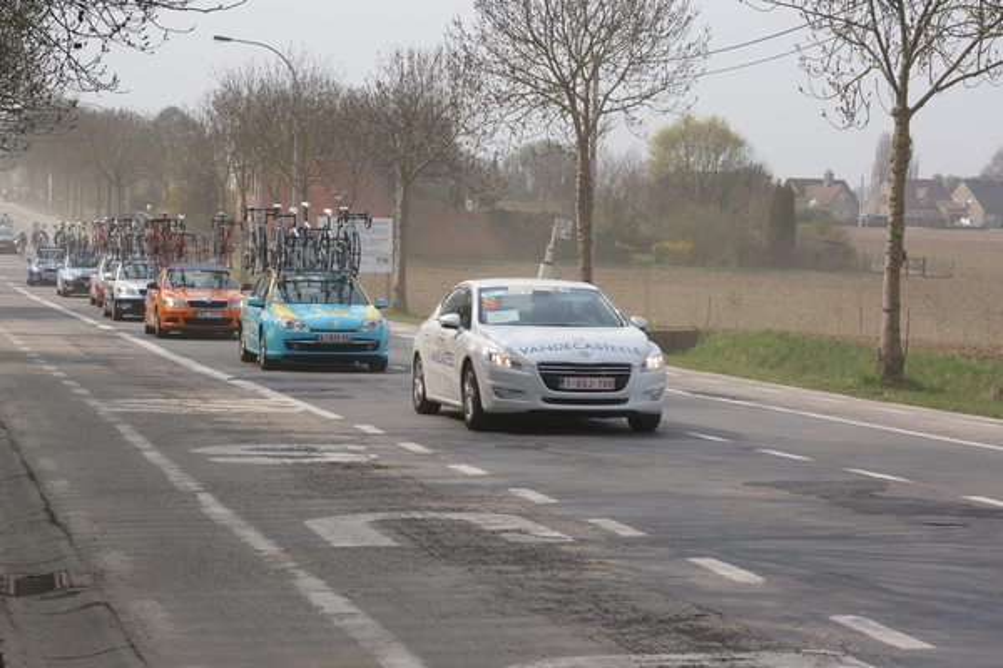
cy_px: 334
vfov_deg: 15.2
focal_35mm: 90
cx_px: 502
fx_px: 2507
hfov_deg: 22.6
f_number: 11
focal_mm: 60
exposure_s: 1/160
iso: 100
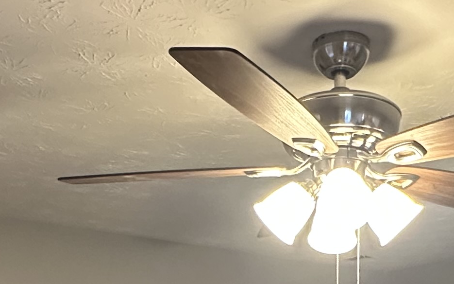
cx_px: 225
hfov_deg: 32.0
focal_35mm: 64
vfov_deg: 18.1
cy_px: 422
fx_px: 792
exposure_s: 1/60
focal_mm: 2.22
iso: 400
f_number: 2.2
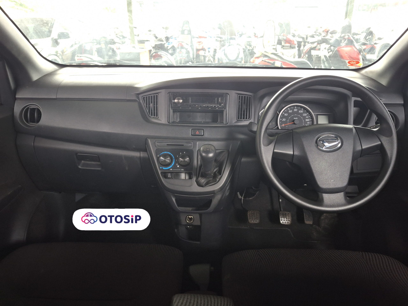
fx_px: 295
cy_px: 153
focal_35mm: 25
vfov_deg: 54.9
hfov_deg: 69.4
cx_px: 204
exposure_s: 1/100
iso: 200
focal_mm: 4.69
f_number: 1.8
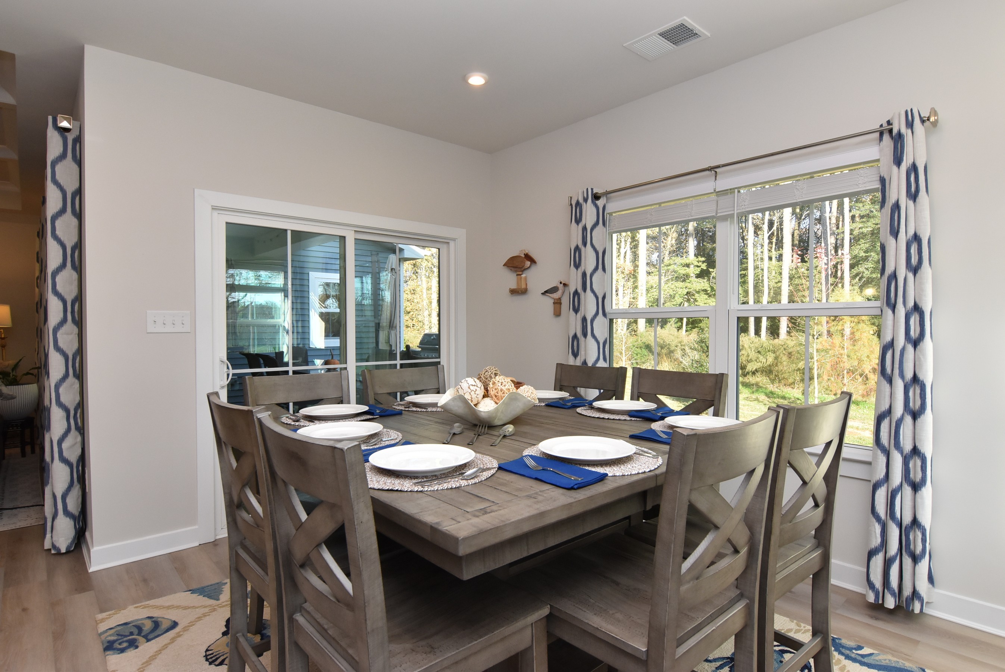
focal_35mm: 18
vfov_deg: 67.5
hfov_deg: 90.0
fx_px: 503
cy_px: 336
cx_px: 502
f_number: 9
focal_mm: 12
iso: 800
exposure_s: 1/125
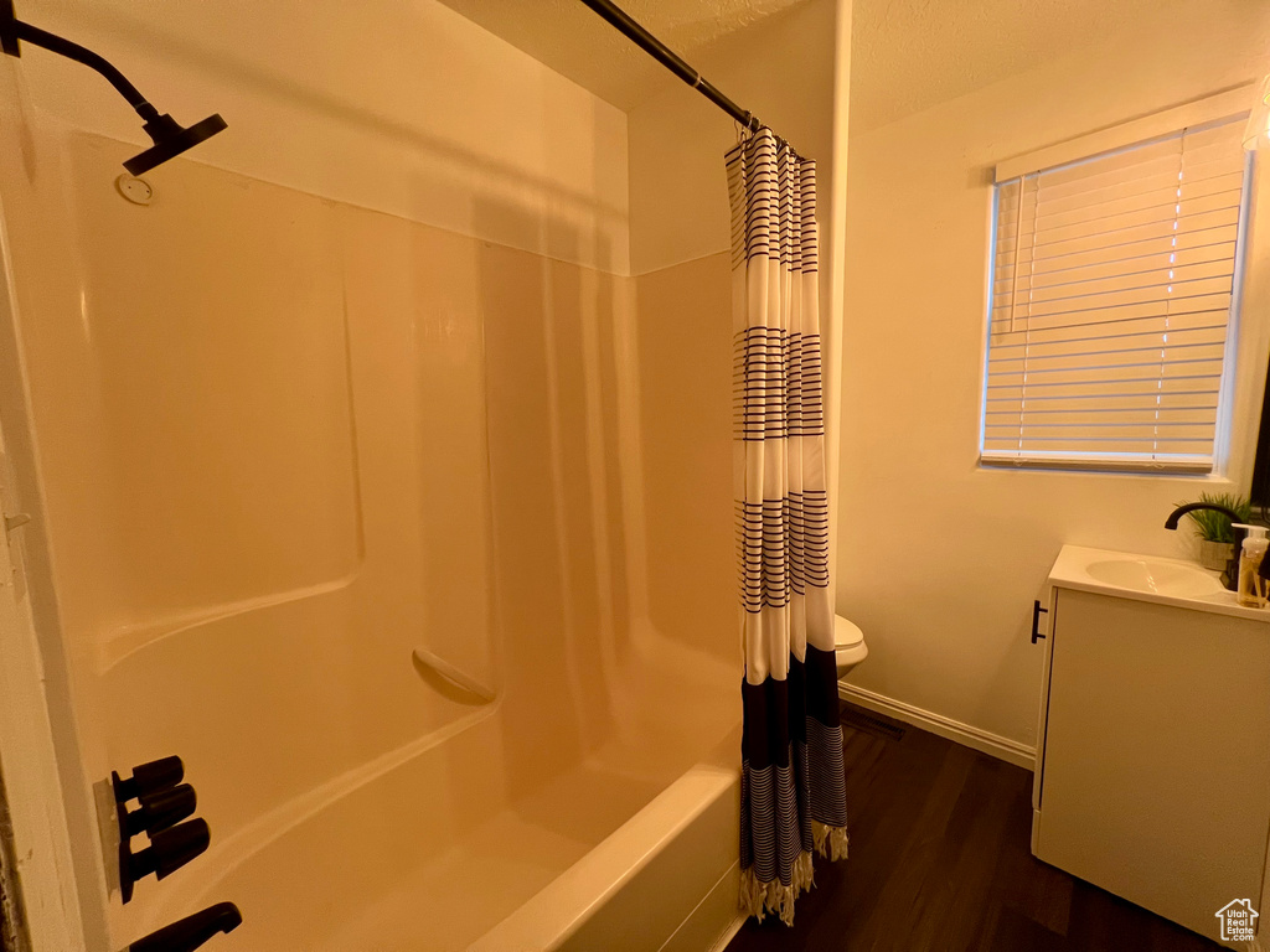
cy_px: 476
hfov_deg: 106.2
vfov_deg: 89.9
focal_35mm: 13
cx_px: 635
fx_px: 477
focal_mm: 1.57
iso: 200
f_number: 1.8
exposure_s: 1/60
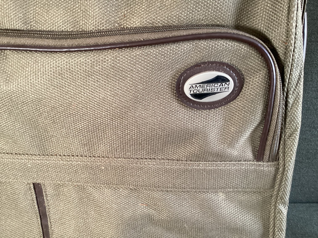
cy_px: 119
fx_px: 285
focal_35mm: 31
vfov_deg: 45.4
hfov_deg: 58.3
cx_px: 159
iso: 250
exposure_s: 1/33
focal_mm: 3.3
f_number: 2.4
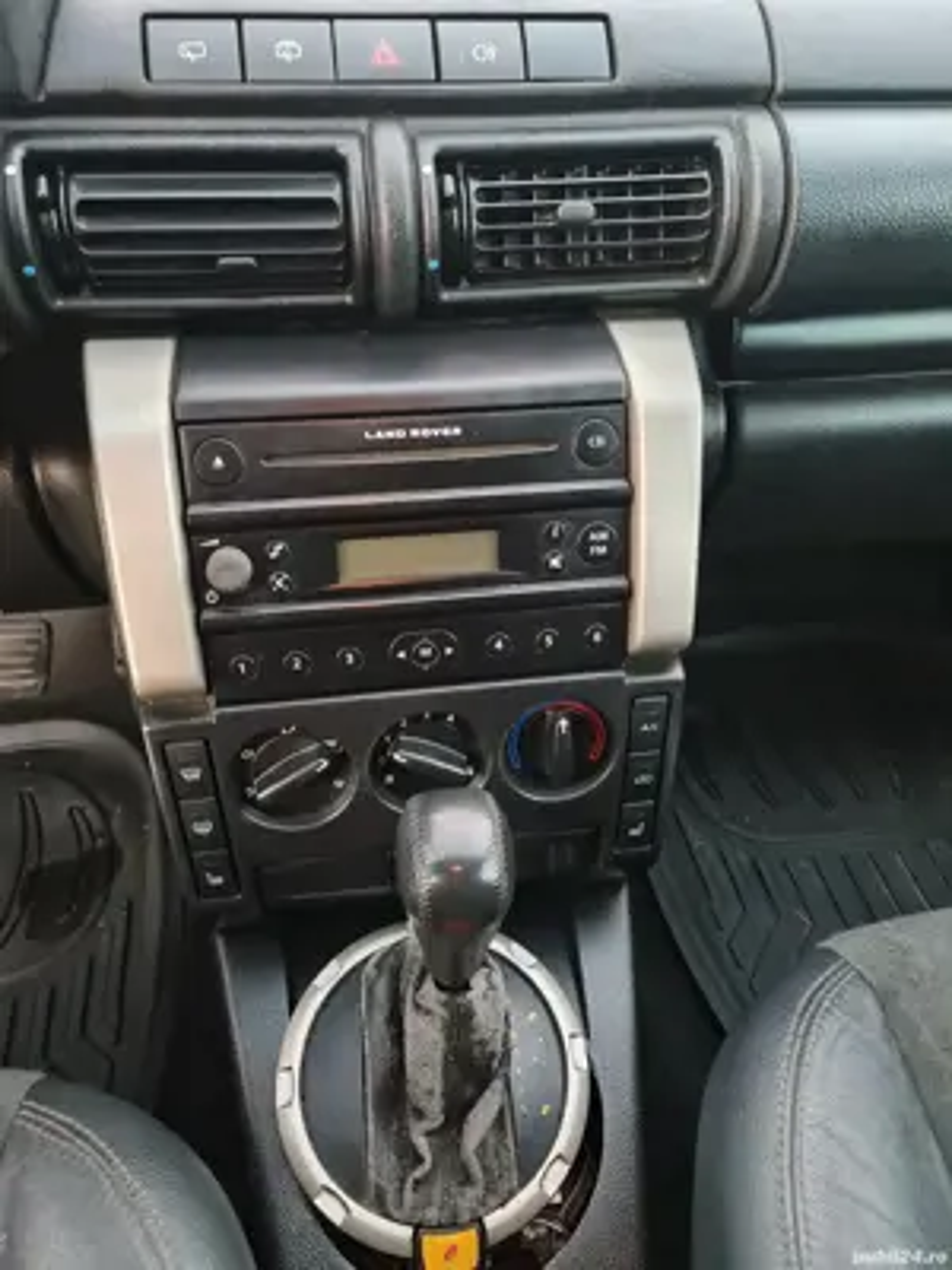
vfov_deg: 69.4
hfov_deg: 54.9
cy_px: 635
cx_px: 476
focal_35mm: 25
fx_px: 917
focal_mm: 7
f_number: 1.8
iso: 800
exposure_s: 1/25
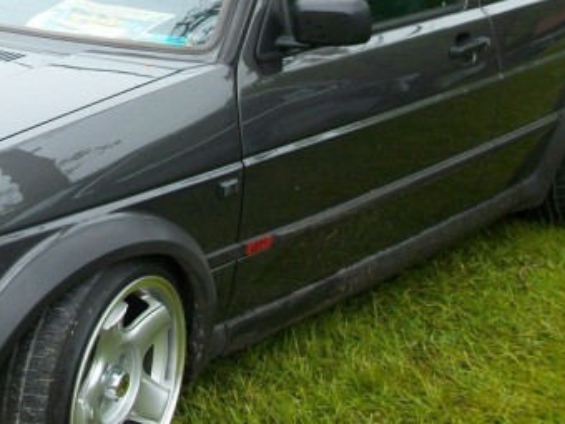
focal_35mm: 80
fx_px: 1306
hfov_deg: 23.3
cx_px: -15
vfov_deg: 18.2
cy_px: 71
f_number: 2.9
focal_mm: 5.7
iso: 80
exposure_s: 1/113
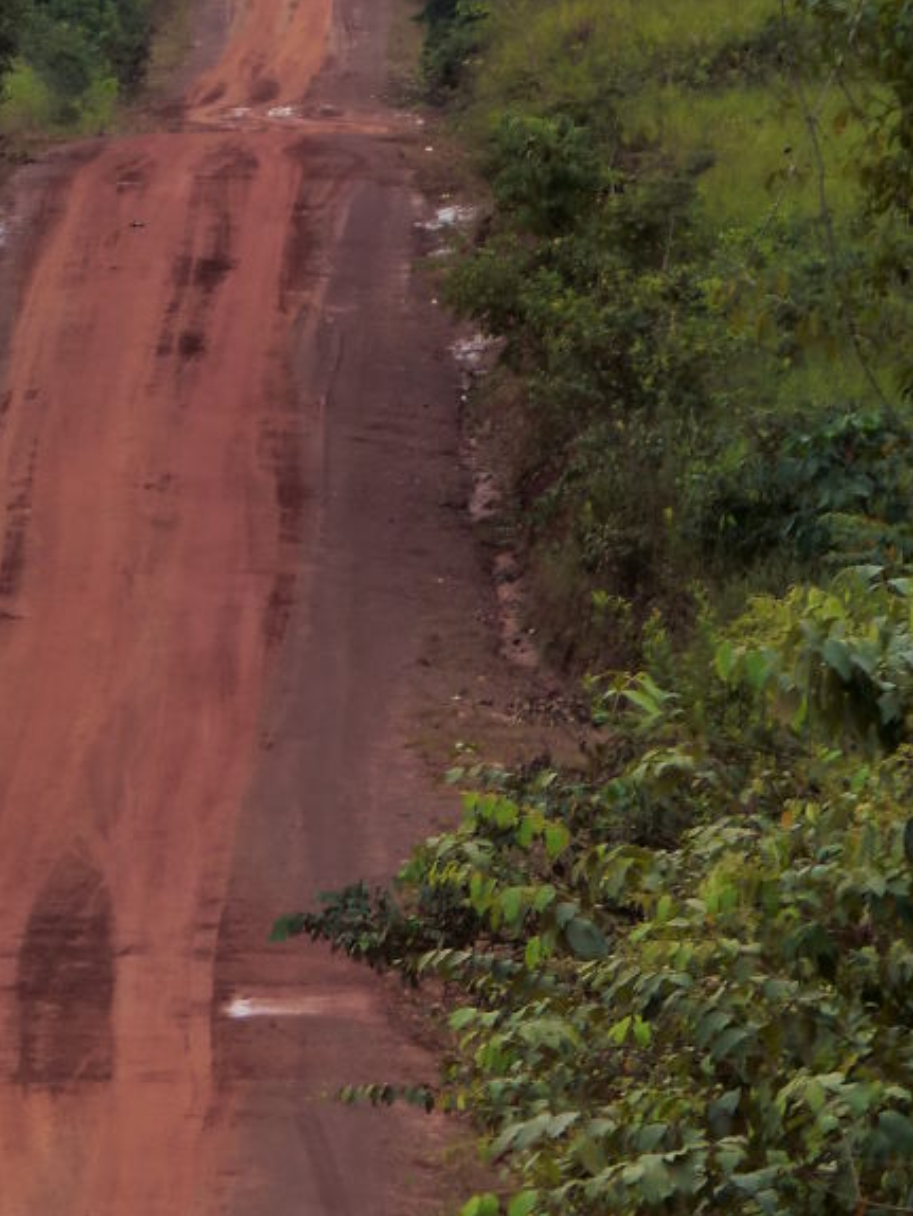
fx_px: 18308
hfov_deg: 2.9
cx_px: 201
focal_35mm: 521
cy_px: 257
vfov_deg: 3.8
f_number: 5.6
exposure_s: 1/200
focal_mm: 41.3
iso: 100
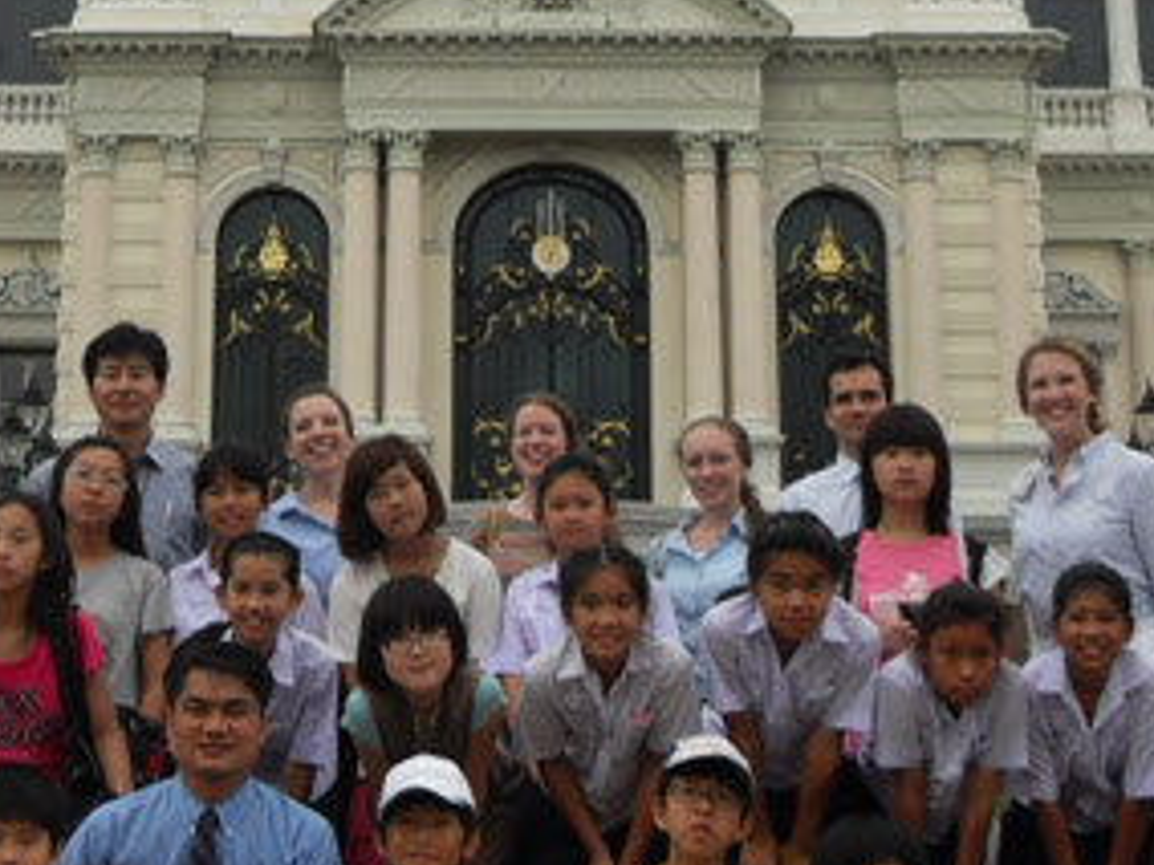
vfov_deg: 18.4
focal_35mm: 79
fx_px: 2634
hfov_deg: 24.7
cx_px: 471
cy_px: 122
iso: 80
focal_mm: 6
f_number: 7.1
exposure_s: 1/125
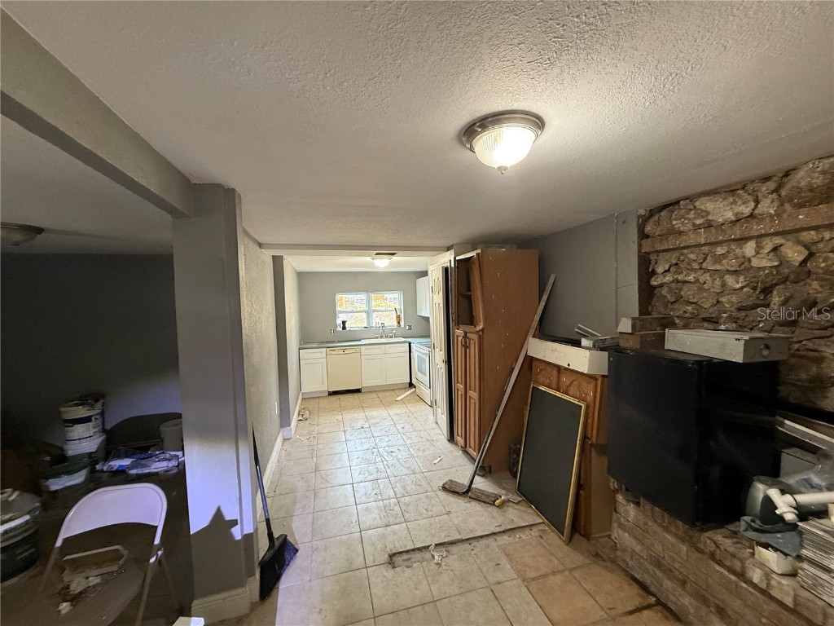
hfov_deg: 102.1
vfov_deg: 85.7
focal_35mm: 14
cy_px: 313
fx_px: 337
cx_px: 417
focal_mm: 2.22
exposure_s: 1/60
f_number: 2.2
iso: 320
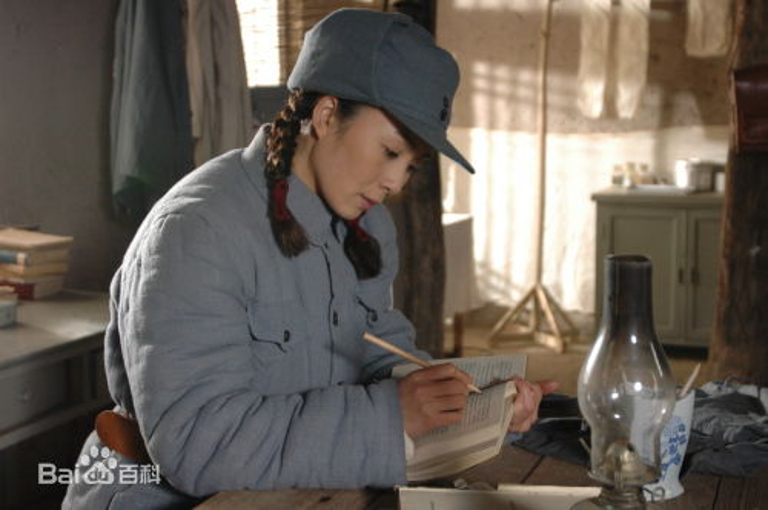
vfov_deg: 25.7
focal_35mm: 52
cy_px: 255
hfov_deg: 37.9
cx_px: 384
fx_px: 1119
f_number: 4
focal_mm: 35
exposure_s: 1/40
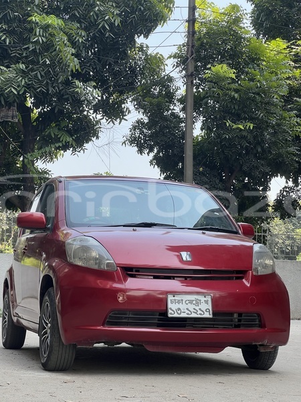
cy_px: 201
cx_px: 150
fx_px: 893
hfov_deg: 19.1
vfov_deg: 25.3
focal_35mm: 77
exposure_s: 1/135
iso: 32
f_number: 2.8
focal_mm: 9
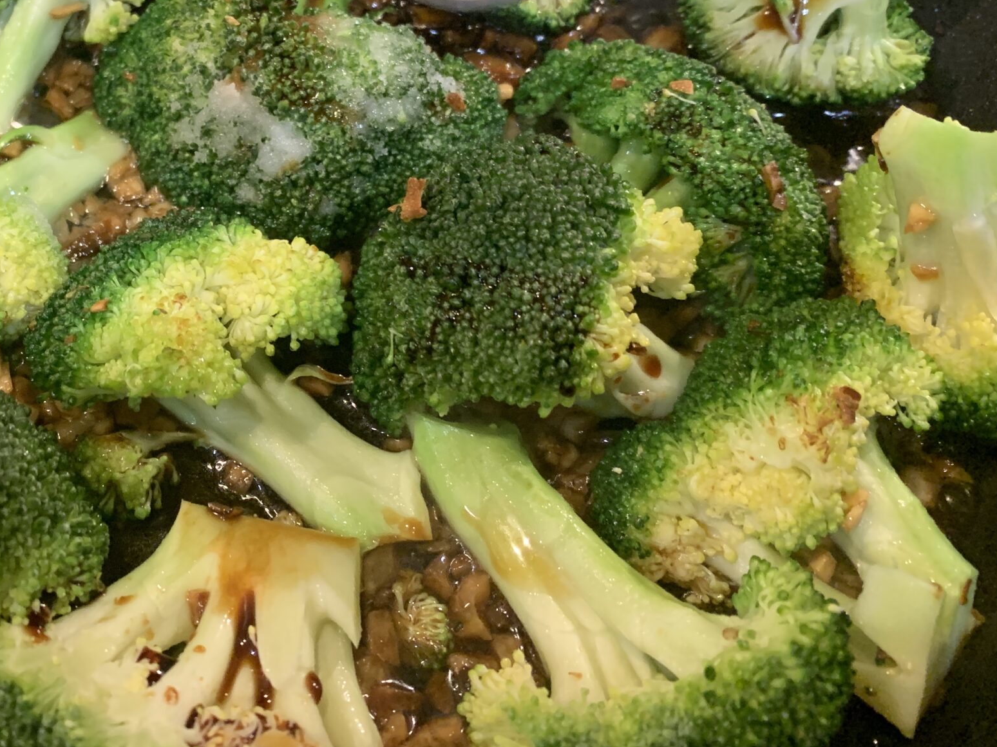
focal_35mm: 43
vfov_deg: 33.0
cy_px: 194
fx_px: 1238
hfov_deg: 42.2
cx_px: 223
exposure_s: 1/50
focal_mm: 4.25
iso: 320
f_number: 1.8
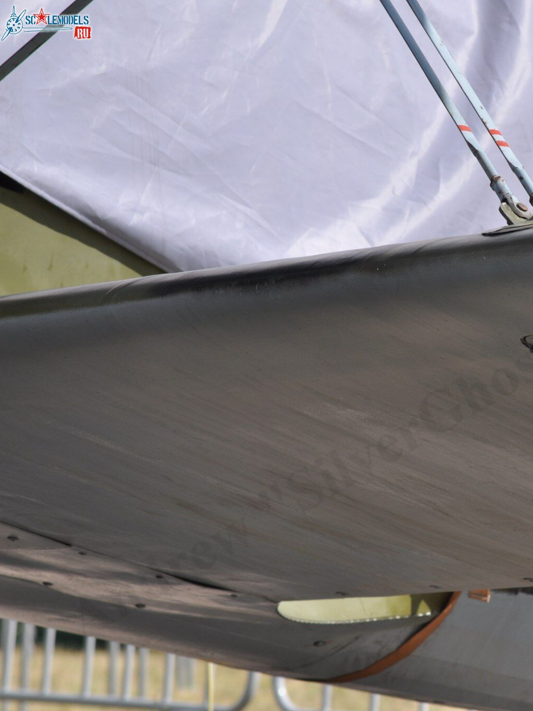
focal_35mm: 316
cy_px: 356
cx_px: 531
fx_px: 6483
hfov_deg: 4.7
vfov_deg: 6.3
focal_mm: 145
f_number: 8
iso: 200
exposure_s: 1/500
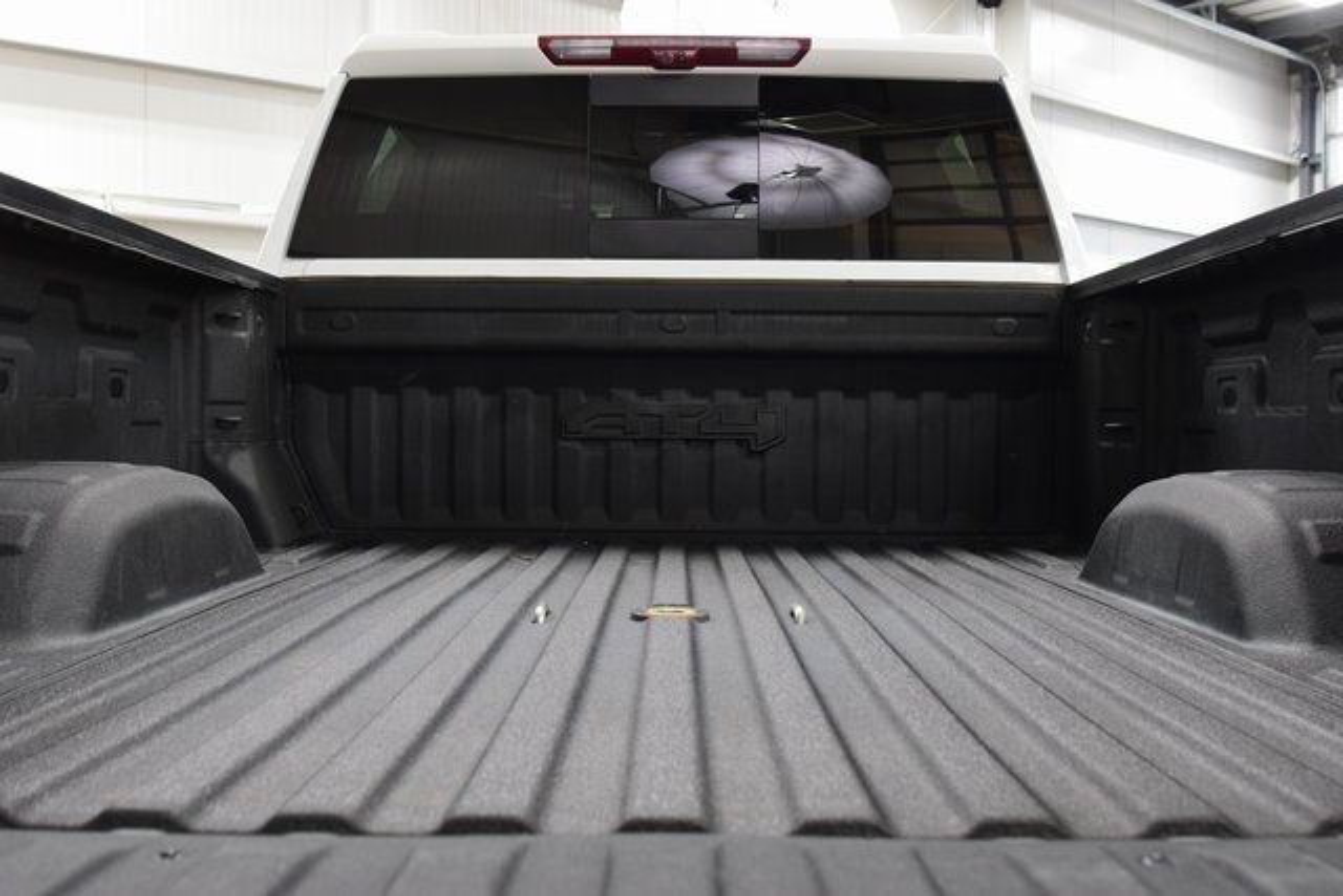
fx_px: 1343
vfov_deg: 36.9
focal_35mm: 36
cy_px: 448
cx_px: 672
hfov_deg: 53.1
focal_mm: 24
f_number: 5
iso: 1600
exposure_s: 1/60
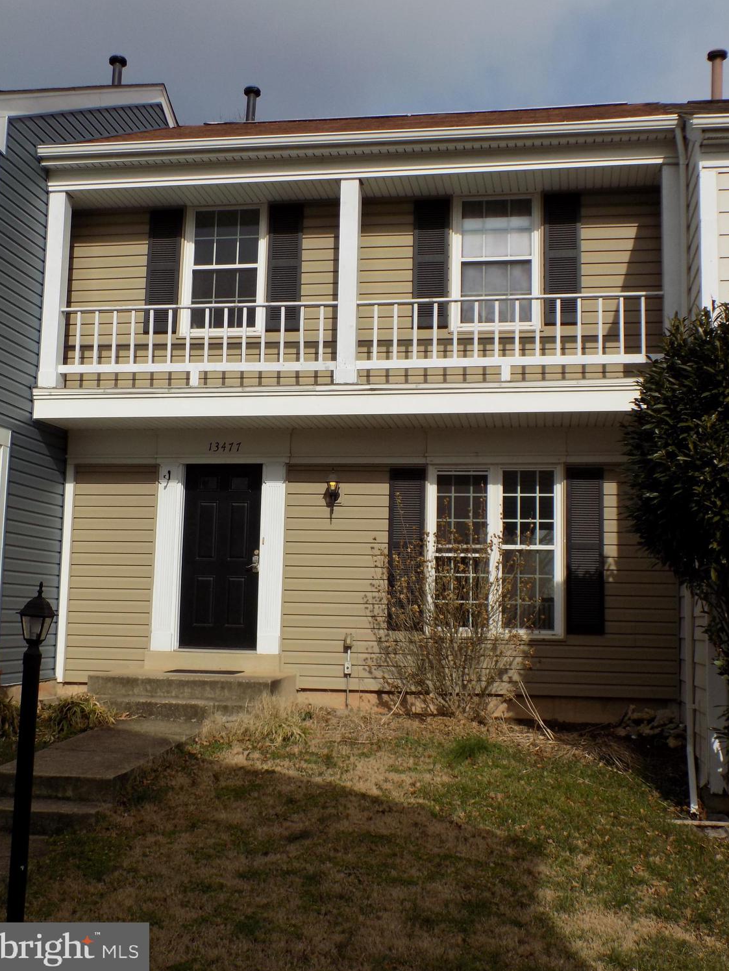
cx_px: 361
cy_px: 477
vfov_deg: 49.0
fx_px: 1066
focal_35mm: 38
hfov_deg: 37.7
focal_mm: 6.6
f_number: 3.5
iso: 80
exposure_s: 1/1500
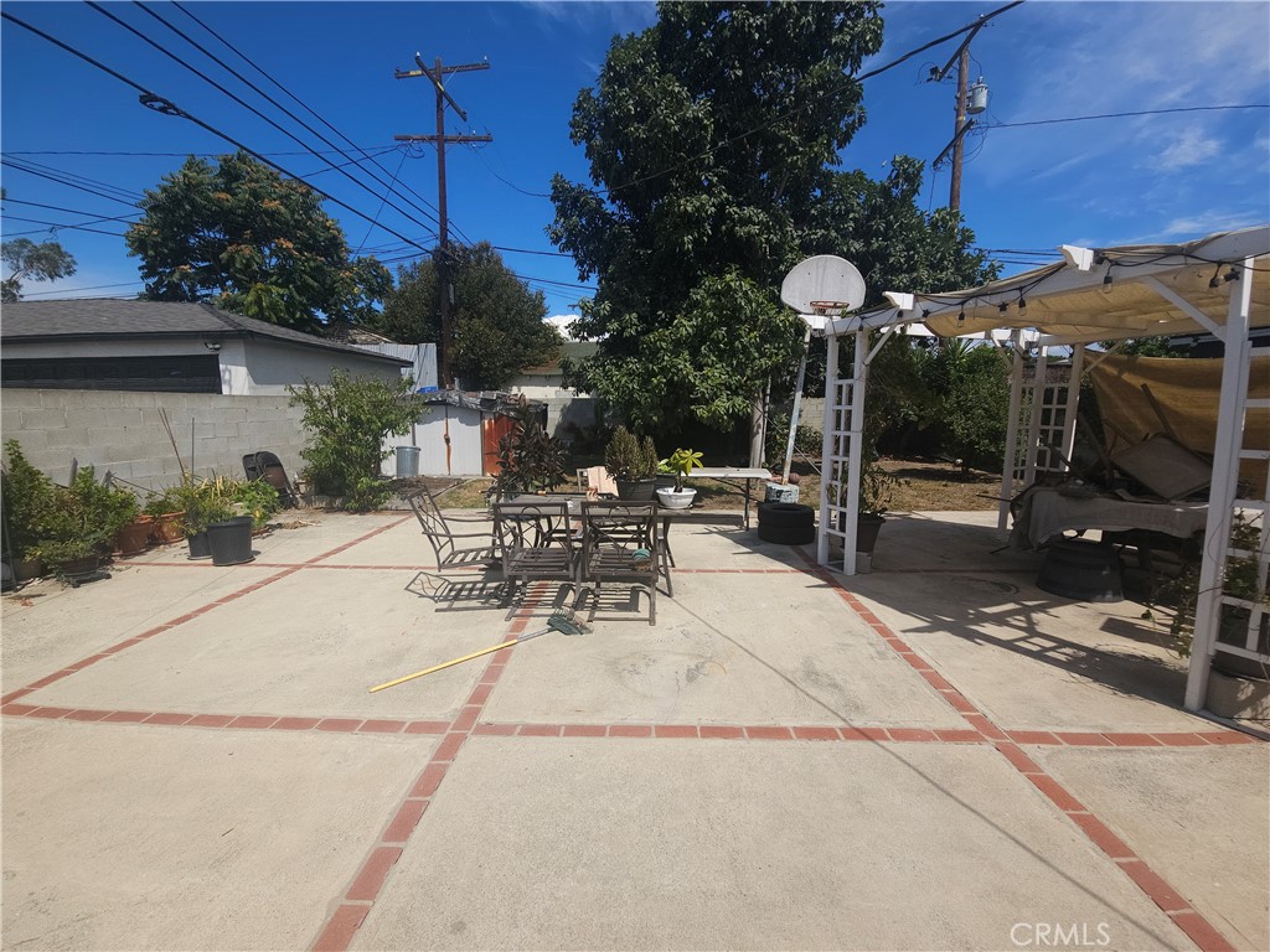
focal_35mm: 13
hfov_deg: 106.2
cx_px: 635
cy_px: 476
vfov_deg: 89.9
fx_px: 477
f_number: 2.2
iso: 50
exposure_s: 1/1824
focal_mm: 2.2
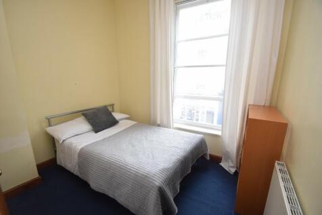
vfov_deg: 77.3
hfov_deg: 100.4
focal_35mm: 15
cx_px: 161
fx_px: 134
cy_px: 108
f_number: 5.6
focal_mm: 10
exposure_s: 1/125
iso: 400
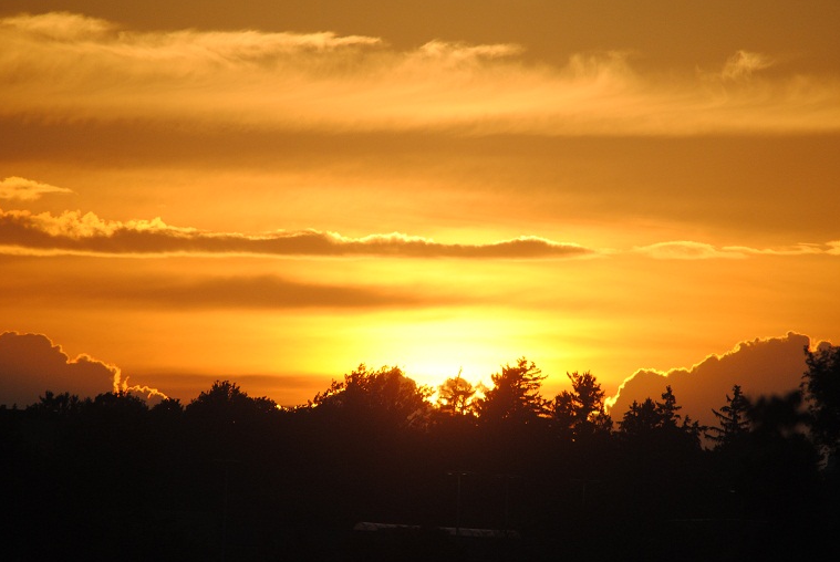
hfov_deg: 4.3
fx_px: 11073
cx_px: 421
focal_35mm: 474
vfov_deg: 2.9
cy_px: 277
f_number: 5.6
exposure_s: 1/1250
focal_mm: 300
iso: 400
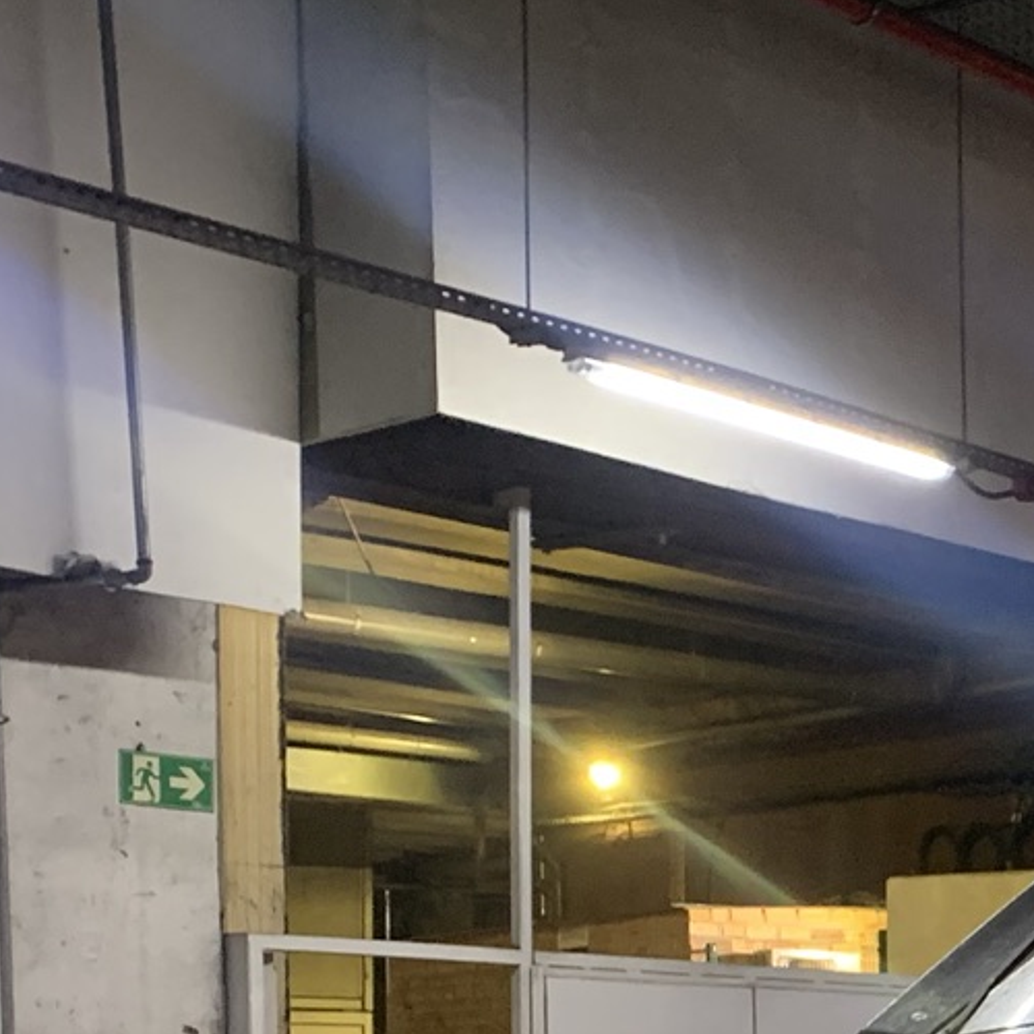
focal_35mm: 92
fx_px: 3109
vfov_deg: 17.9
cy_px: 1270
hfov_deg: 17.4
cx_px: 1454
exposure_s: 1/50
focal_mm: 4.25
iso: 250
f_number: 1.8
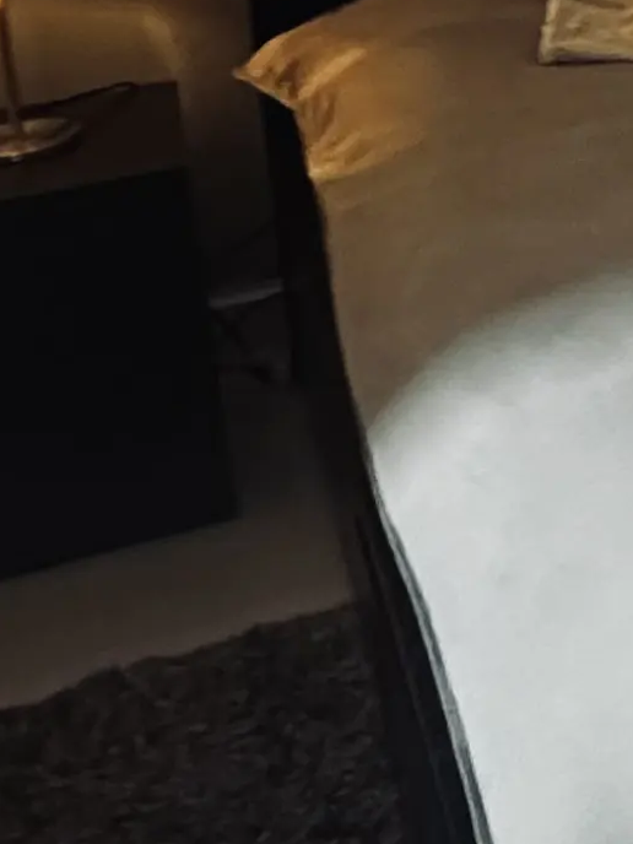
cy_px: -215
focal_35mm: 82
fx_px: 1999
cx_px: 1398
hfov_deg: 14.0
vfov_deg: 21.8
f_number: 2.2
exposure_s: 1/60
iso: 640
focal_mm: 2.22
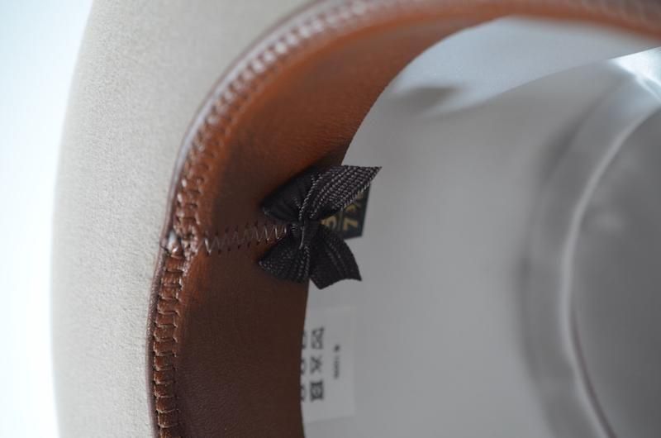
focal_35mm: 60
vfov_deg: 22.5
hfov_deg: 33.5
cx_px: 330
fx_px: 1099
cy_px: 219
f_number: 4
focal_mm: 40
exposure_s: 1/60
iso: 500
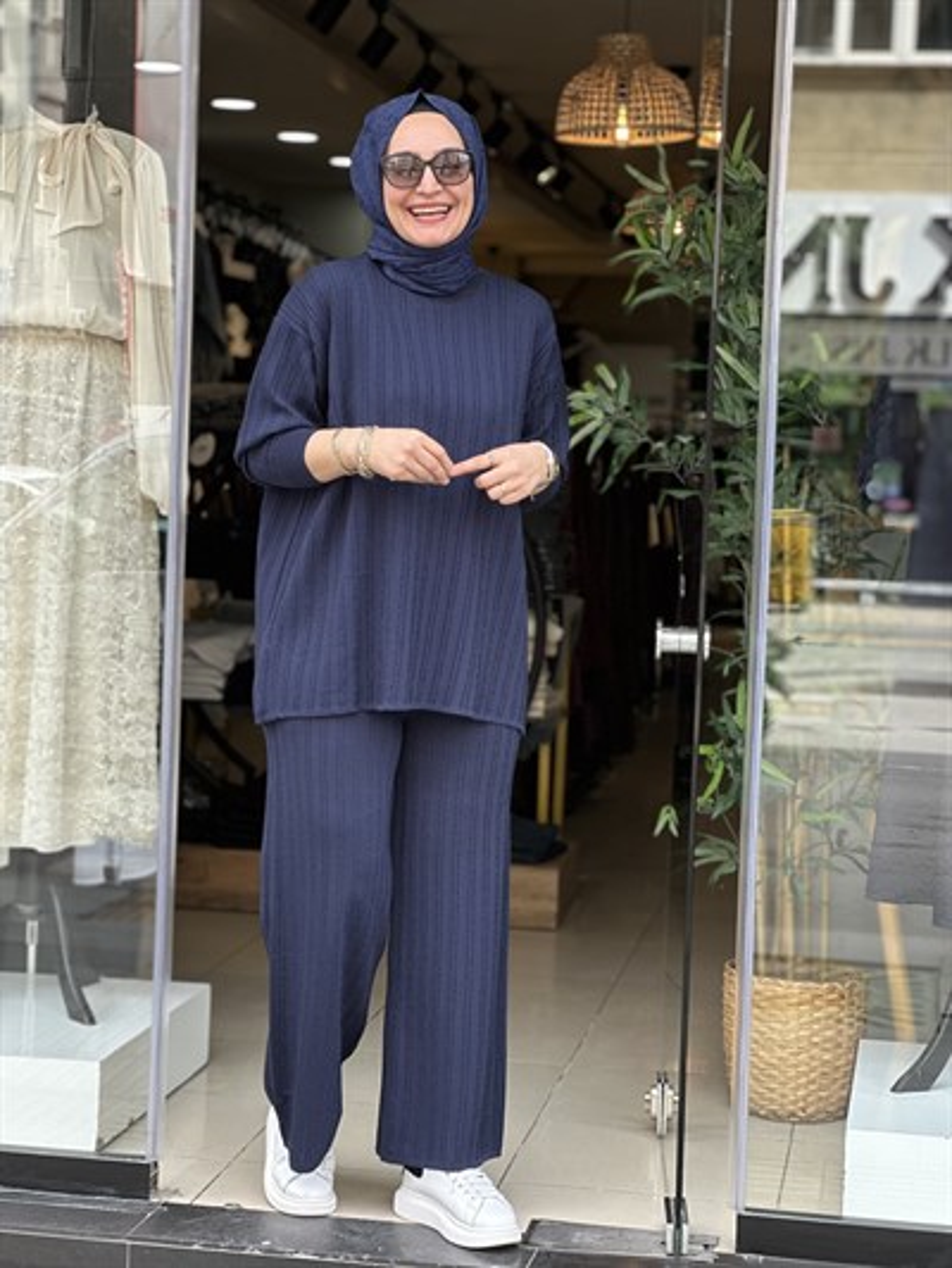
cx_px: 476
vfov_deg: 25.3
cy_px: 634
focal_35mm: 77
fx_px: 2822
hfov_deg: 19.1
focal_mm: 9
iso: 32
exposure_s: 1/121
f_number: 2.8
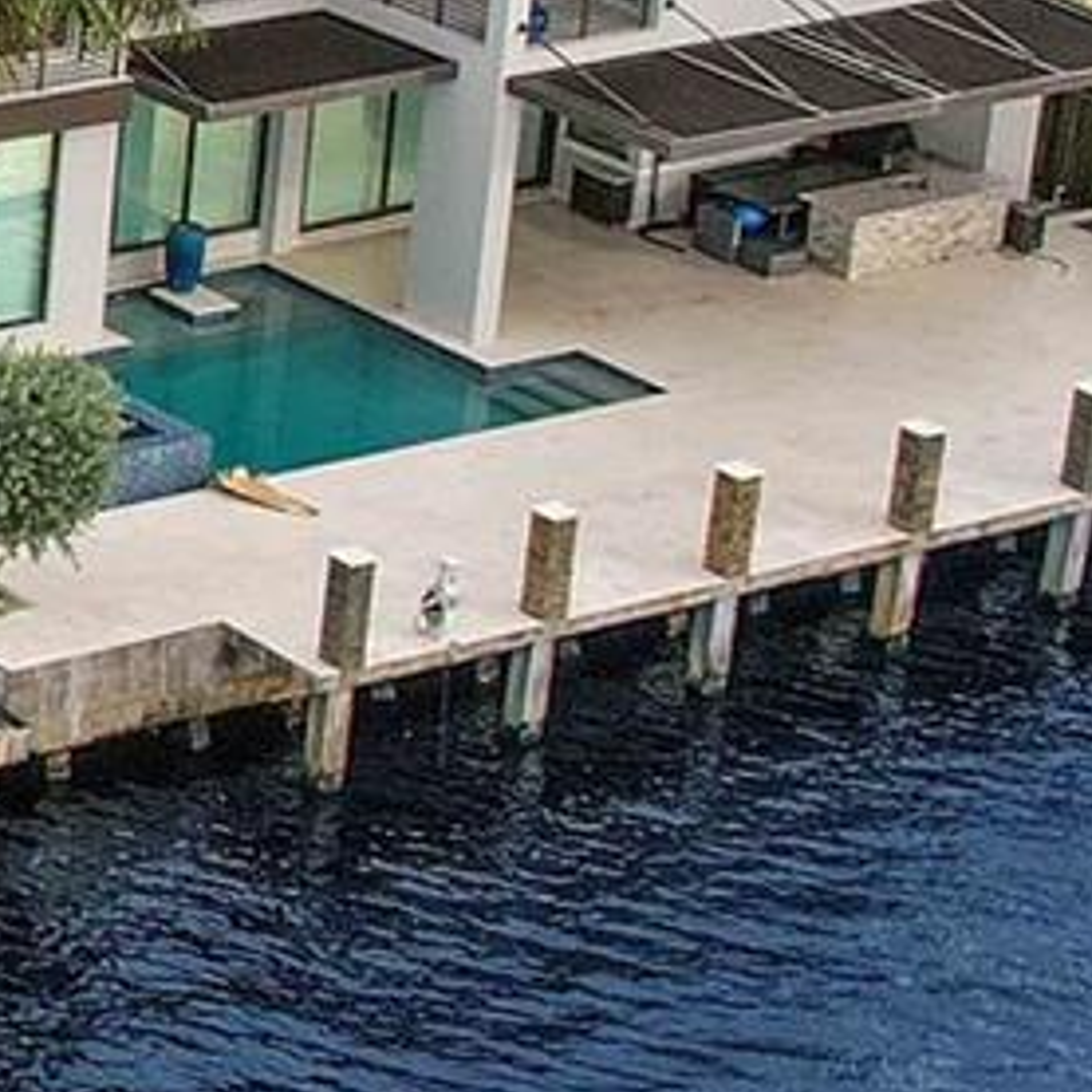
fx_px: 4925
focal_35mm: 138
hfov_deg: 11.1
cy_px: 89
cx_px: -1285
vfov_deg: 12.5
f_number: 2.8
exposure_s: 1/100
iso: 100
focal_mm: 8.38
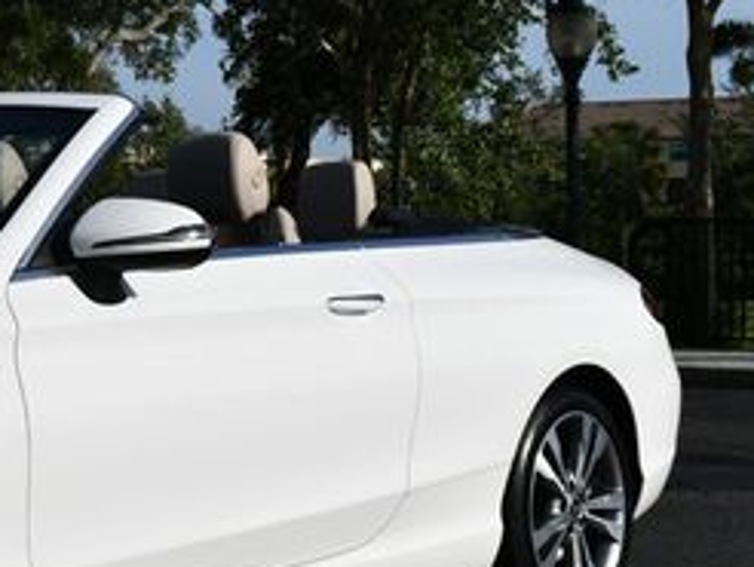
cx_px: -224
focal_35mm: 115
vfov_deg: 12.9
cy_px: 285
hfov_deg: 16.2
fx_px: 2507
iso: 100
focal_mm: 23
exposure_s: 1/400
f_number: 10
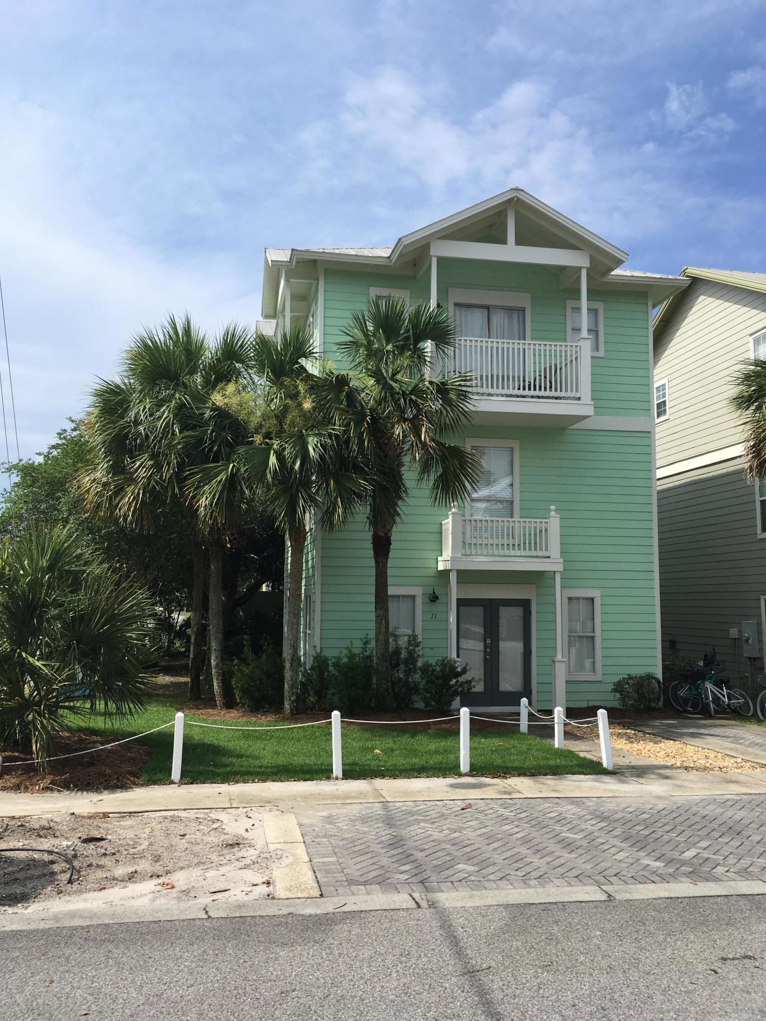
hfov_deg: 48.2
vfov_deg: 61.7
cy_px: 510
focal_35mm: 29
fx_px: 856
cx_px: 383
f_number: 2.2
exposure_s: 1/1832
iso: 25
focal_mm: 4.15
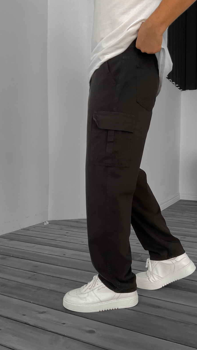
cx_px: 124
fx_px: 297
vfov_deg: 61.0
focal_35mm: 32
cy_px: 173
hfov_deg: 36.5
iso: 64
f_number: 1.8
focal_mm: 3
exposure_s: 1/120
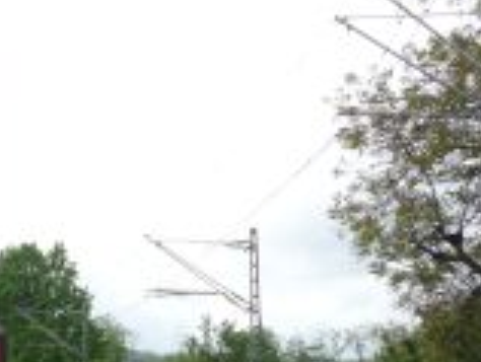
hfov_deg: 19.7
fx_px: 1350
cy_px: 307
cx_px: 18
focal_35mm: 97
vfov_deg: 15.2
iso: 100
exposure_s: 1/160
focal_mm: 5.2
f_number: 4
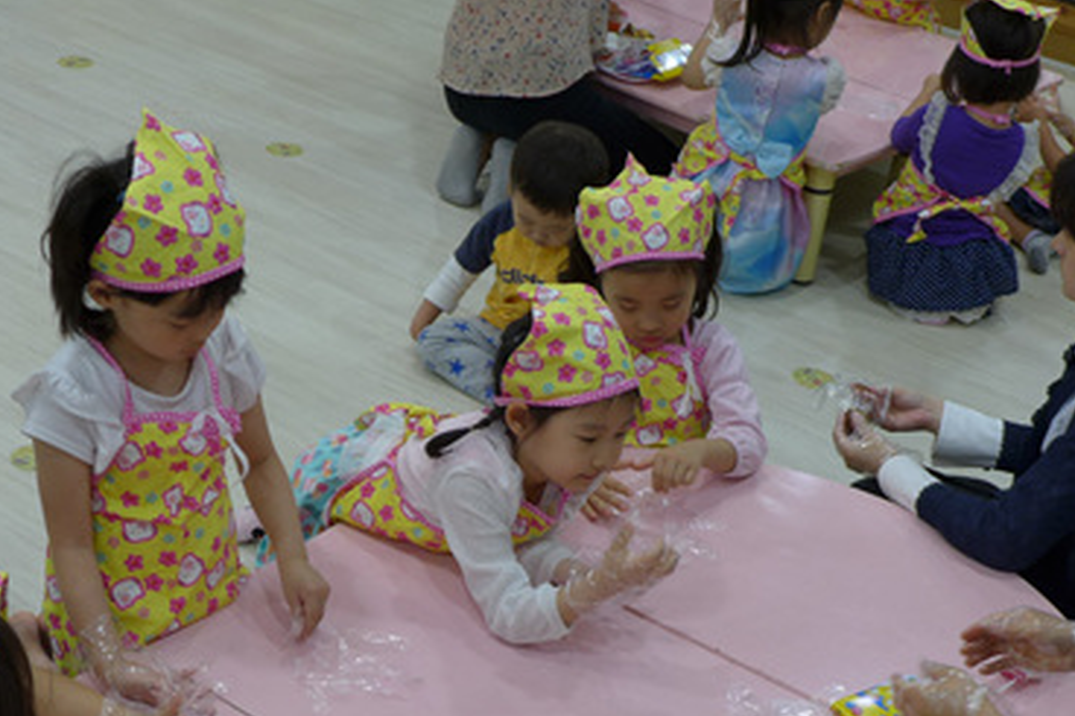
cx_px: 476
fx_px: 2000
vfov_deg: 19.9
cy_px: 652
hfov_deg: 30.1
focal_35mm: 67
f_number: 1.7
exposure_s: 1/80
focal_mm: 7.3
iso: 80
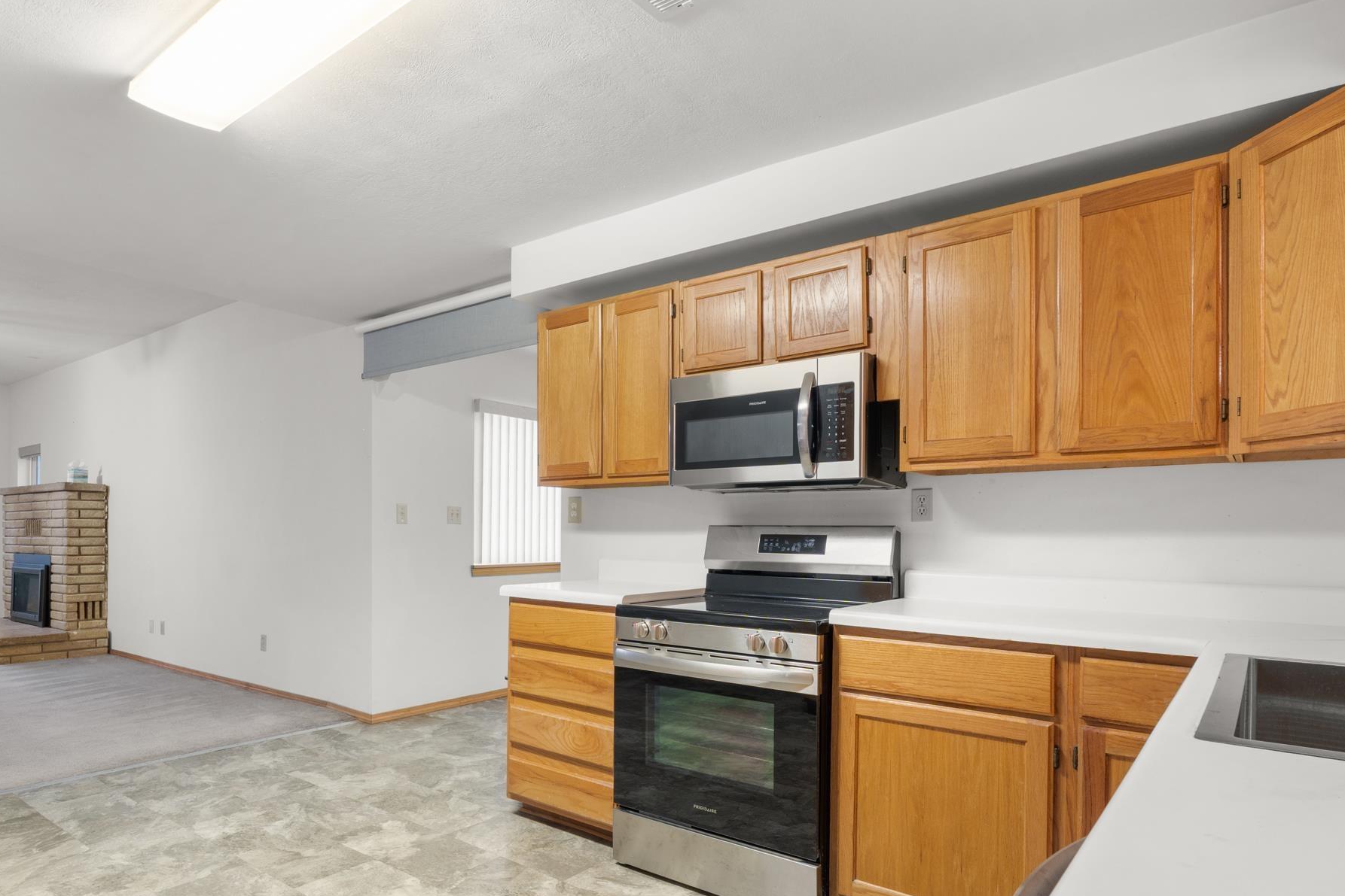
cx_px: 617
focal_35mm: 21
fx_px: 785
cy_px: 526
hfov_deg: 81.0
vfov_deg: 59.1
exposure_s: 1/1.25
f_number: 9
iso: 200
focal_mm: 10
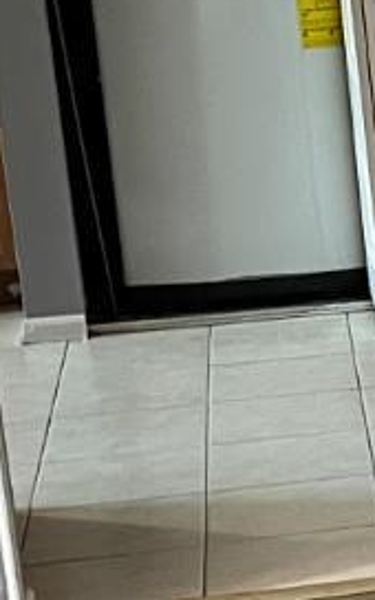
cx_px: 1121
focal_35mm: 152
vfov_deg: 13.8
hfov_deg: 7.6
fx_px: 2485
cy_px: 257
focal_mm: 5.1
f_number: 1.6
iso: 250
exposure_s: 1/60
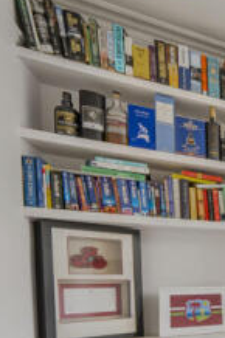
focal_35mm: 36
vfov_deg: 48.7
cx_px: 490
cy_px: 291
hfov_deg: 17.3
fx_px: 338
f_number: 9
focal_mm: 12
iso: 320
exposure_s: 1/4
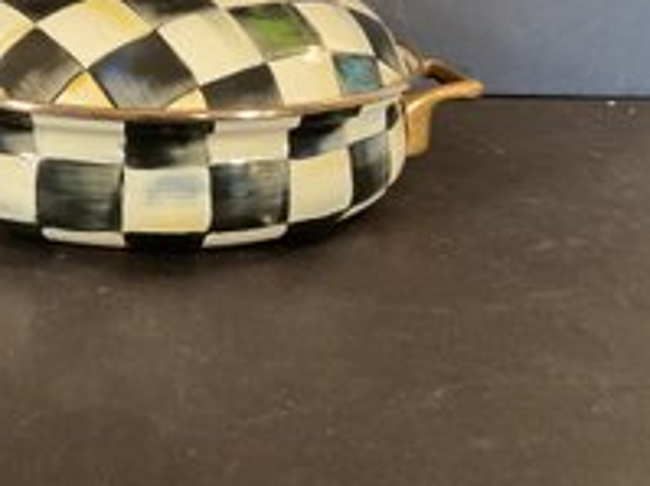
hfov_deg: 37.2
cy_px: 181
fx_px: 938
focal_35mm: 50
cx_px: 155
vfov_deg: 29.0
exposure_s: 1/40
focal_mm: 3
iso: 200
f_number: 1.8
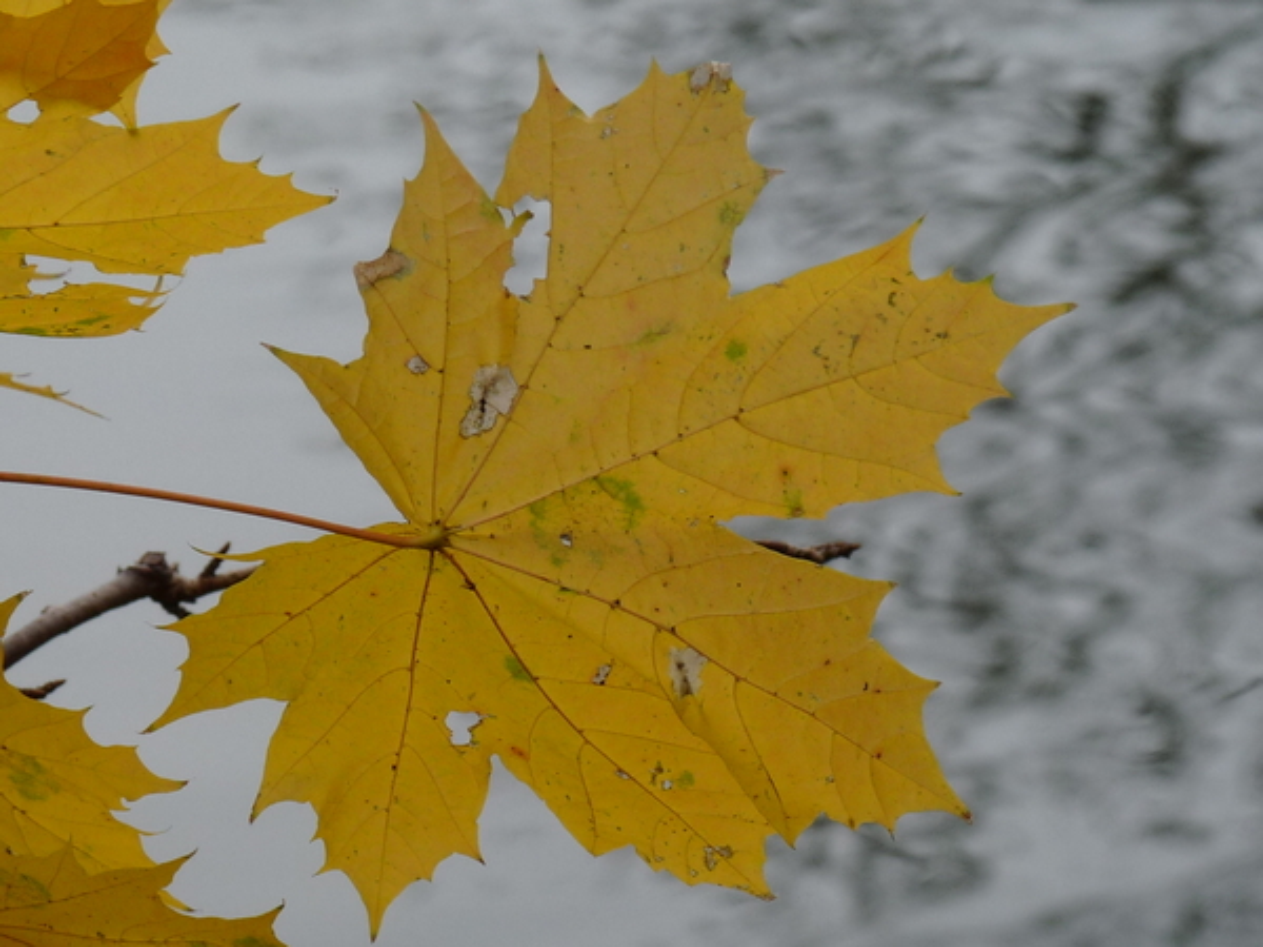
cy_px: 474
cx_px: 632
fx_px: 13281
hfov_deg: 5.4
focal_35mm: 364
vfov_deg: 4.1
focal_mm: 37.1
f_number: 3.7
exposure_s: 1/80
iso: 100
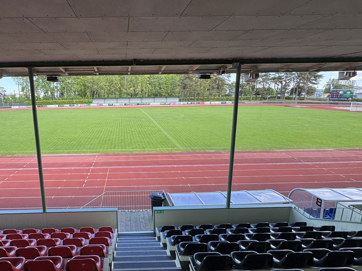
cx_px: 127
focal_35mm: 20
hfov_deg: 79.6
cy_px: 132
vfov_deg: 66.0
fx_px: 209
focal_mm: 2.22
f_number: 2.2
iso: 40
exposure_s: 1/220
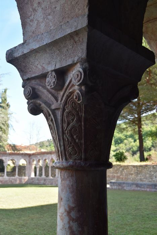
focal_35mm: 42
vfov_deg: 46.4
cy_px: 118
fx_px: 275
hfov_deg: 31.9
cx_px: 78
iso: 400
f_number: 7.1
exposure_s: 1/200
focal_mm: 28
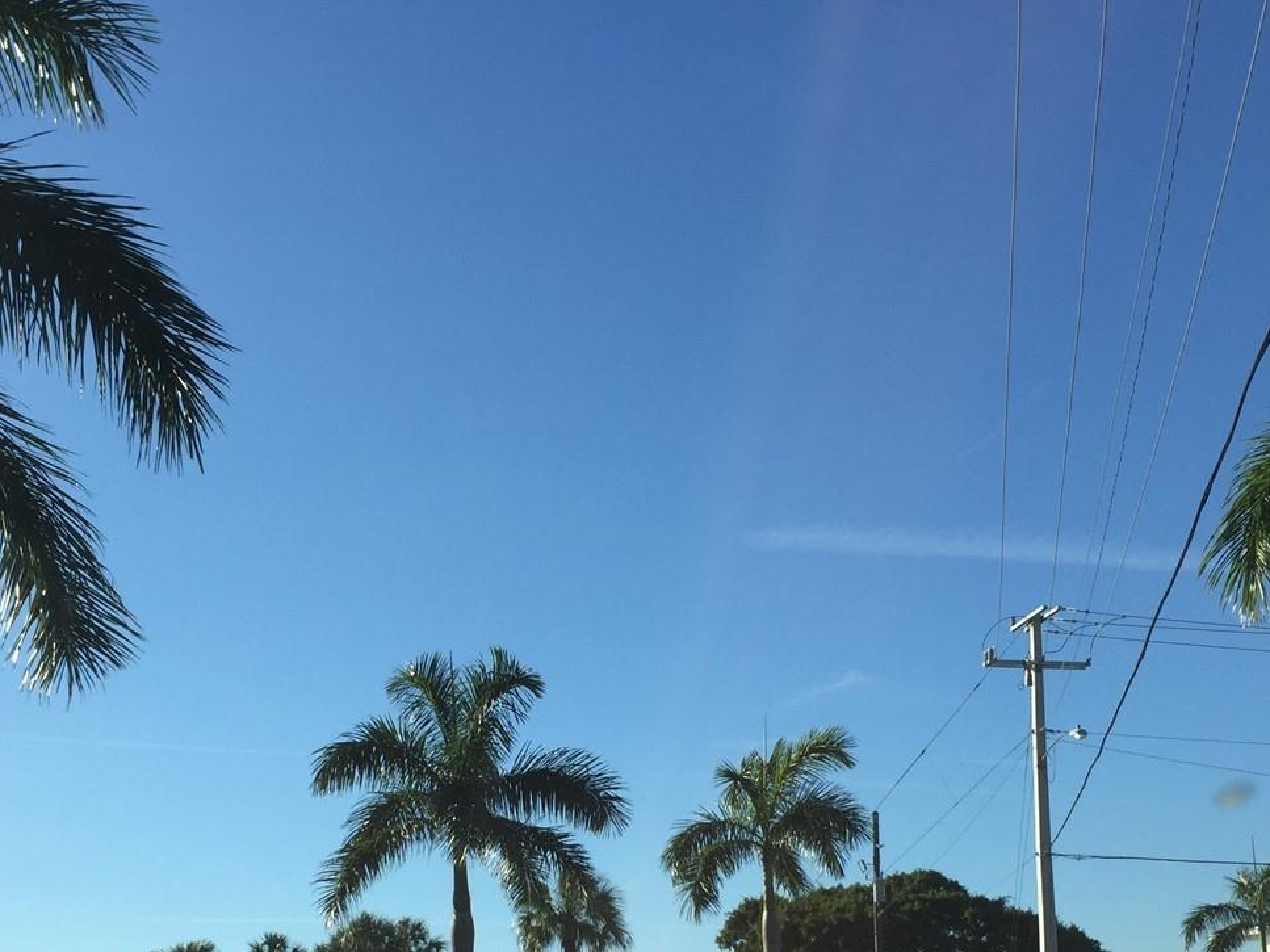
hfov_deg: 39.7
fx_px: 1761
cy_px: 746
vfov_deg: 29.6
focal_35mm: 48
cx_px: 623
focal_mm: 4.15
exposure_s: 1/1980
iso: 32
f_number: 2.2
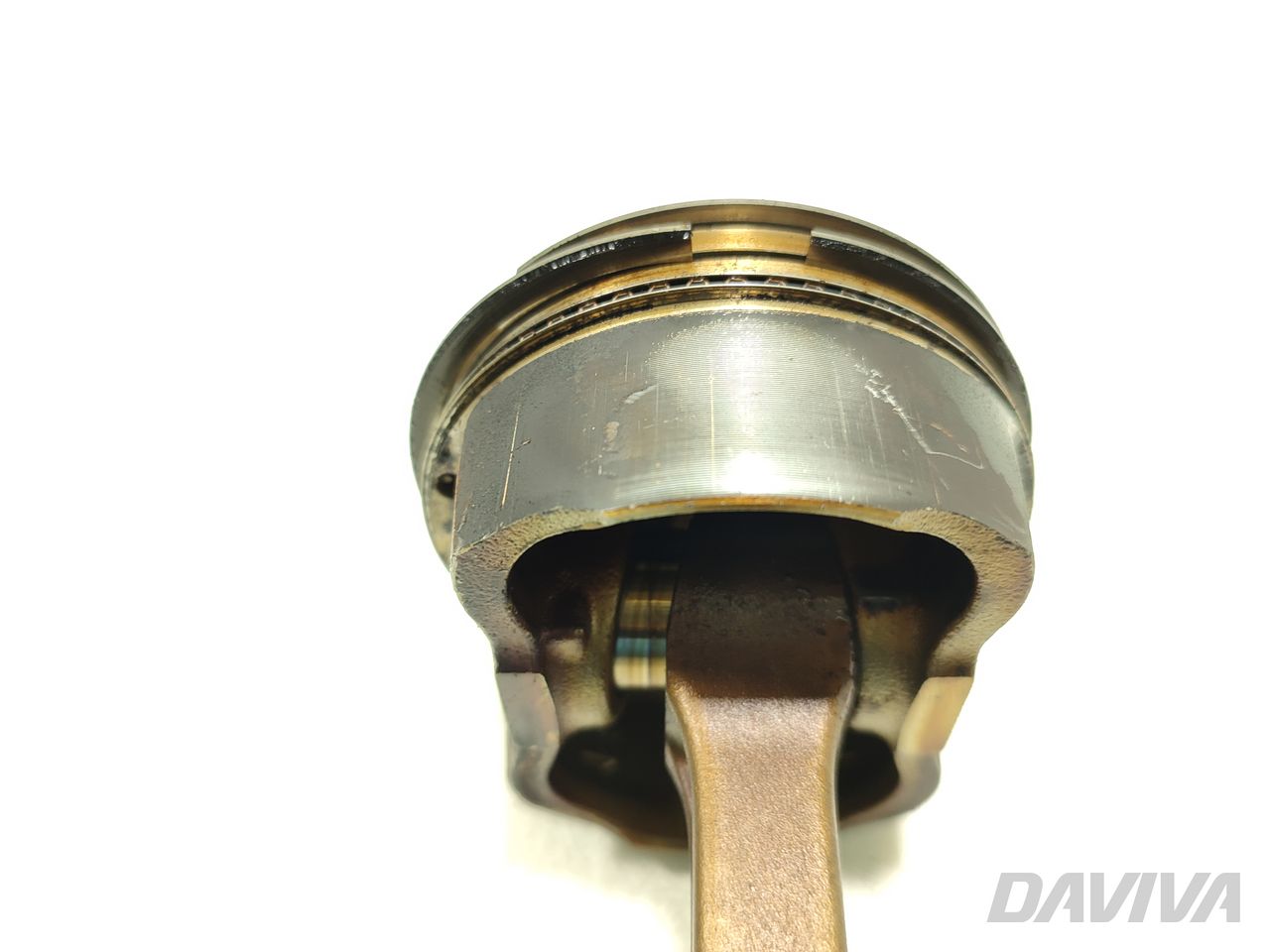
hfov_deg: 71.6
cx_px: 635
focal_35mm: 24
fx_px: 881
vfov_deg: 56.8
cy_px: 476
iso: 320
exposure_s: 1/100
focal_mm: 5.89
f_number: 1.89
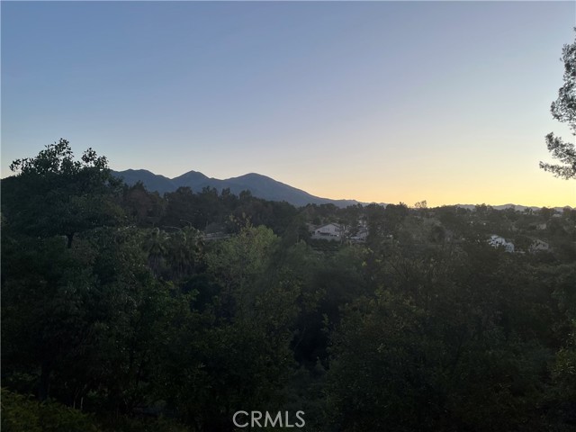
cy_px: 216
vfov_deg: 53.1
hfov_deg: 67.3
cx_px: 288
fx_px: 433
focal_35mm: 26
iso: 50
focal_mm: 5.1
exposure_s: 1/369
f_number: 1.6
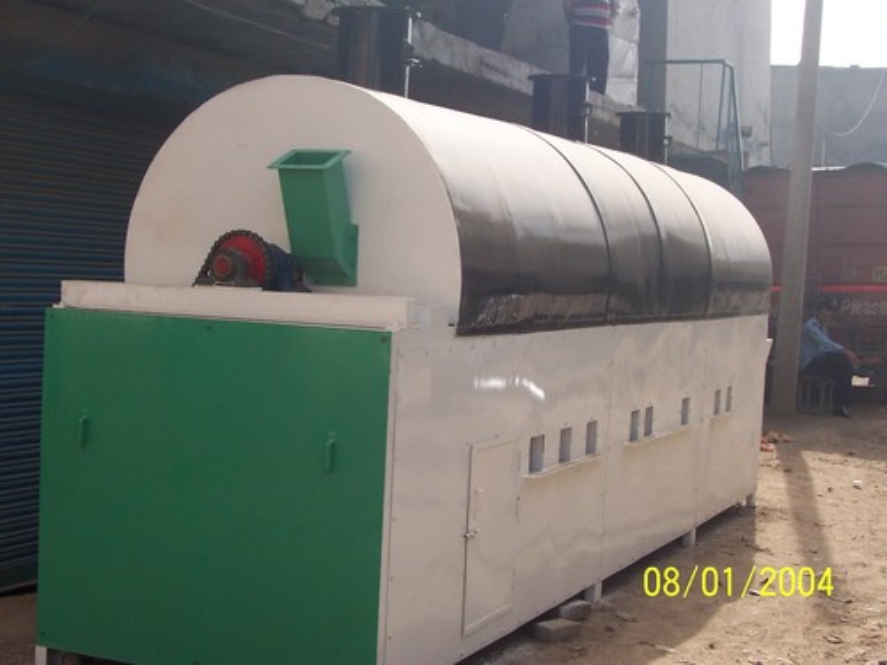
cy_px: 332
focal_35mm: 57
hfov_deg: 33.8
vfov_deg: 25.7
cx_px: 444
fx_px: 1461
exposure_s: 1/250
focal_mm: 8.6
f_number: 6.7
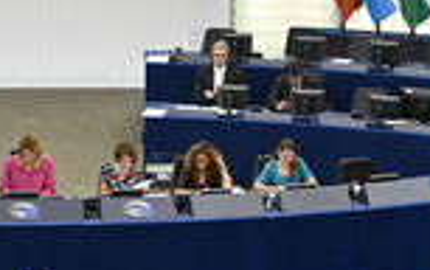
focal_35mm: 240
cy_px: 172
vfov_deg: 5.5
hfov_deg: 8.7
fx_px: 2816
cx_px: 15
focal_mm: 80
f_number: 2.8
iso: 2500
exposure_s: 1/800
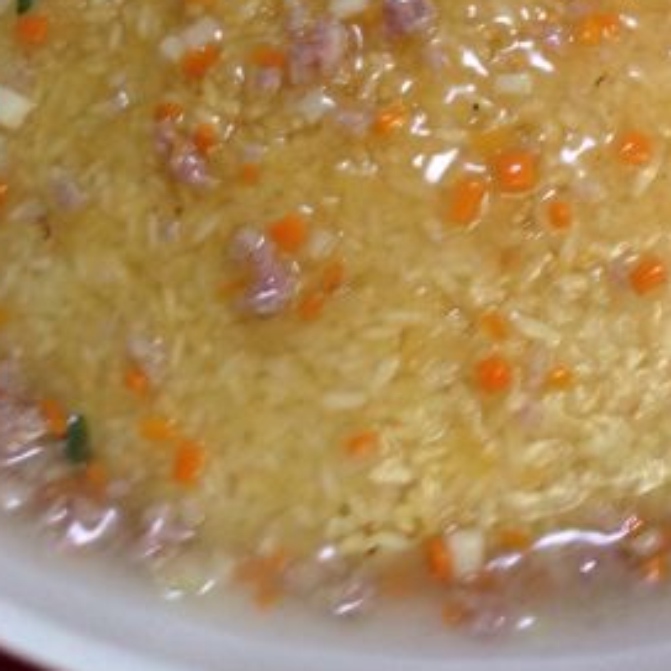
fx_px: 1645
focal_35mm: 75
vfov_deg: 22.6
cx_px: 476
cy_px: 100
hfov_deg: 22.9
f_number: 2.4
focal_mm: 4.12
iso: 125
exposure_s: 1/20
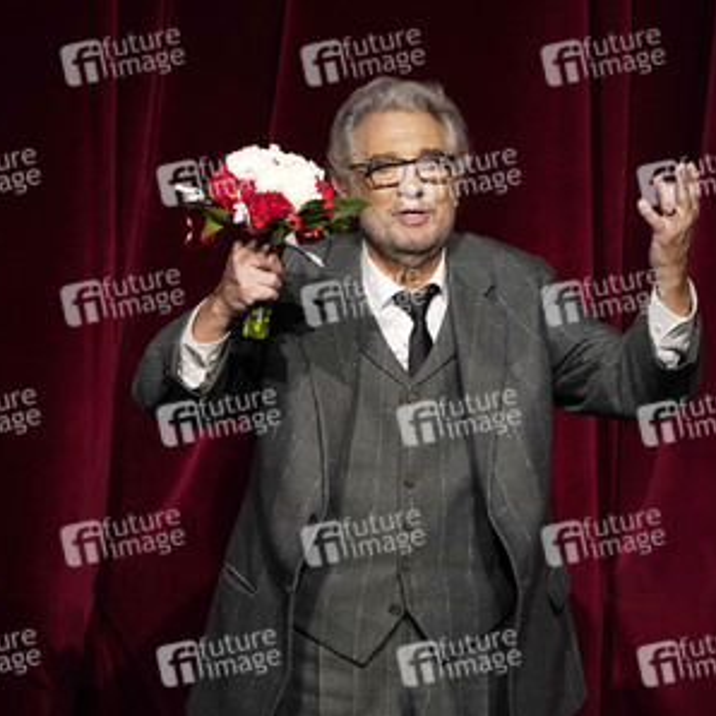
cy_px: 358
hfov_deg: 3.2
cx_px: 395
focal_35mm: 553
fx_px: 12941
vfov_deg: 3.2
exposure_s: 1/200
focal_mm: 430
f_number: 6.3
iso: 3200
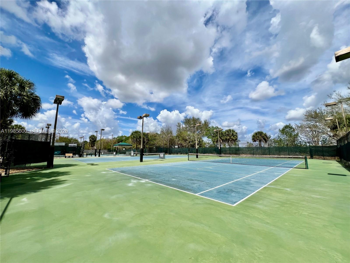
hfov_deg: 106.2
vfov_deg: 89.9
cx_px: 175
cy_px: 132
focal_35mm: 13
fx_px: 131
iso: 32
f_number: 1.8
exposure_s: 1/3215
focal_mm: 1.57
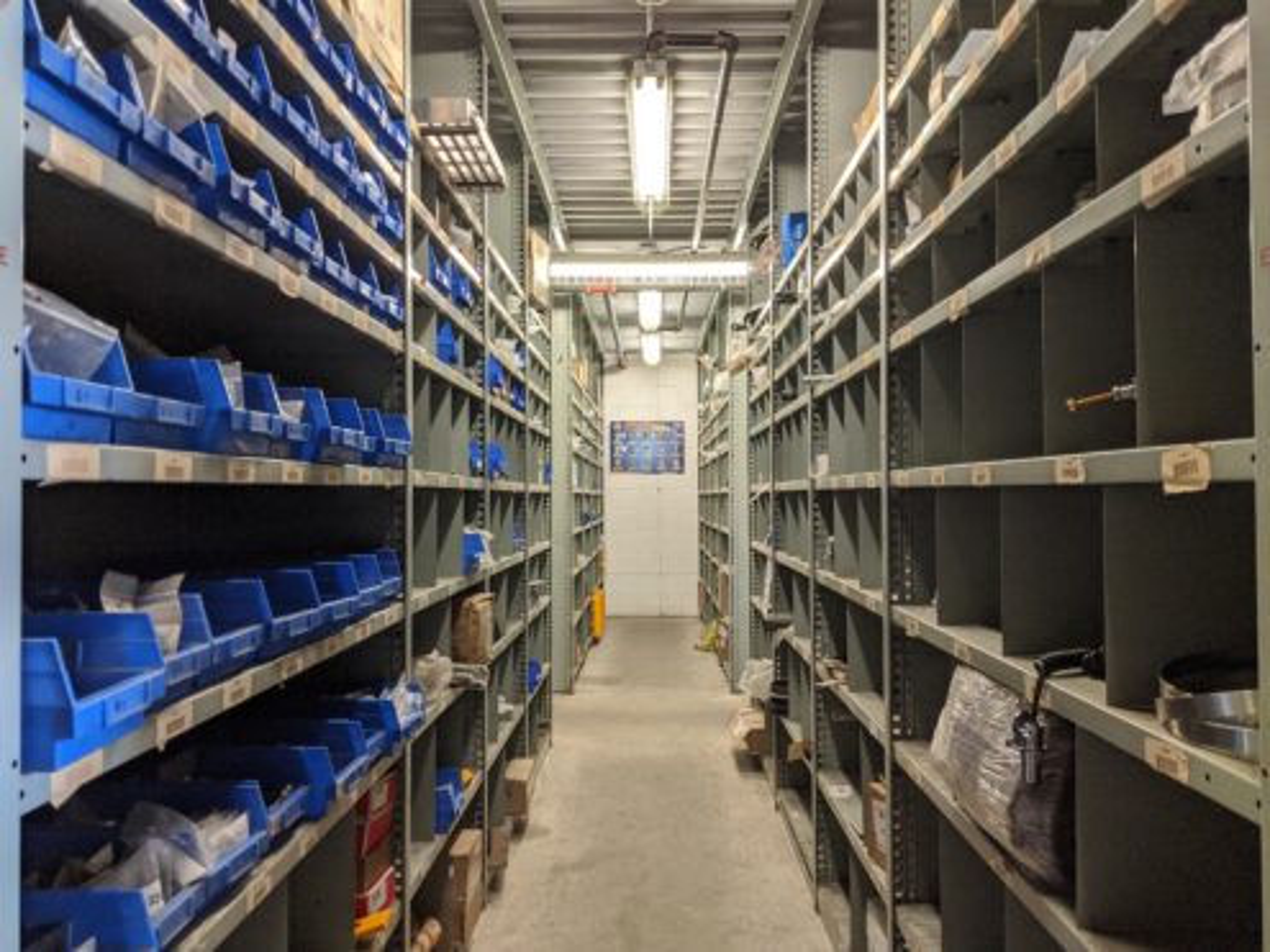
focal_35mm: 27
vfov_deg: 51.3
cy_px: 476
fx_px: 990
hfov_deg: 65.3
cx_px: 635
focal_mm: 4.44
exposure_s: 1/120
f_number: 1.8
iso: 137
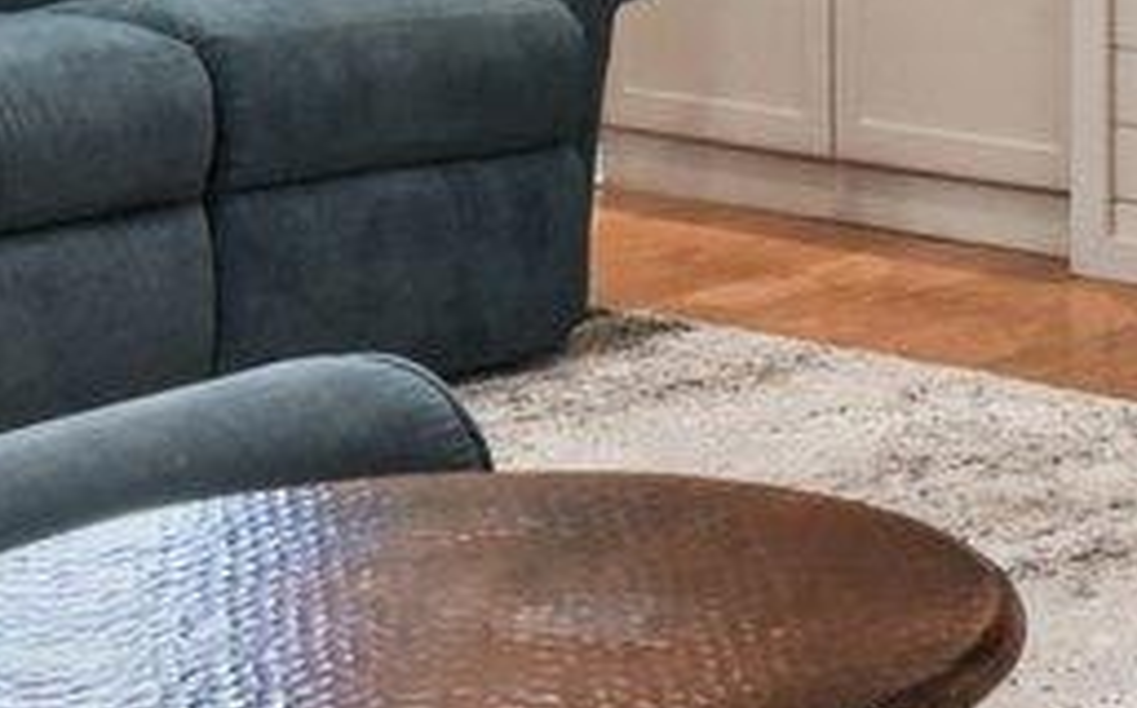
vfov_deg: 10.2
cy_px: -538
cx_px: 1402
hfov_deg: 16.4
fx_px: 3776
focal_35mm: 122
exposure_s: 1/15
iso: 640
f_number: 8
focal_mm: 15
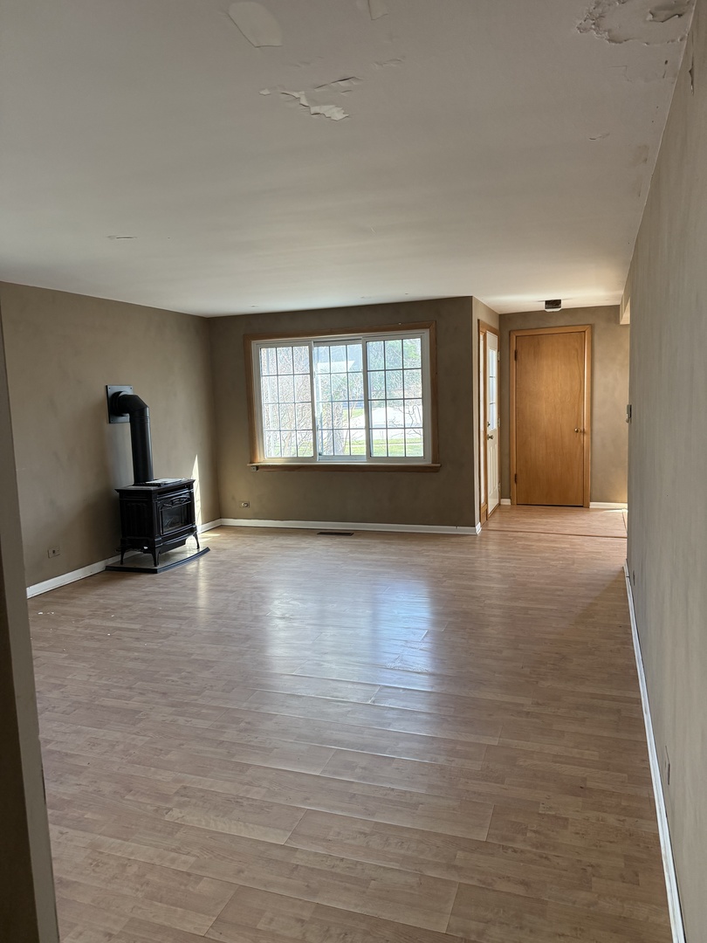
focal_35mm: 24
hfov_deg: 56.8
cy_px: 472
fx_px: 654
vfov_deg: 71.6
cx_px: 354
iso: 200
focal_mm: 6.76
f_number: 1.78
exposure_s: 1/114
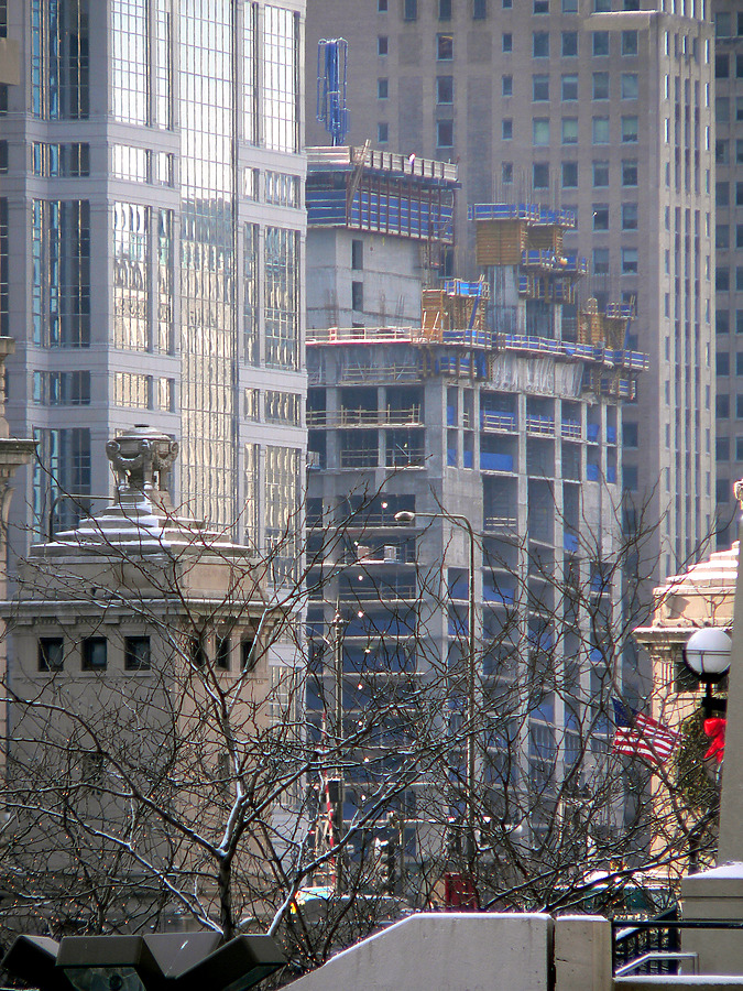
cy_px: 496
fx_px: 12363
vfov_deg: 4.6
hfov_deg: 3.4
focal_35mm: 432
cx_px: 372
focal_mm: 72
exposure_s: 1/320
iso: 80
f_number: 2.8
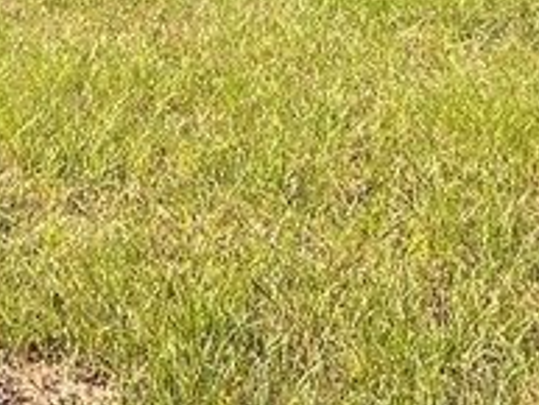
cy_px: -662
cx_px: -176
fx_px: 2150
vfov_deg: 9.3
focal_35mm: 138
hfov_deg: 13.7
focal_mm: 5.7
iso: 50
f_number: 1.5
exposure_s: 1/2008
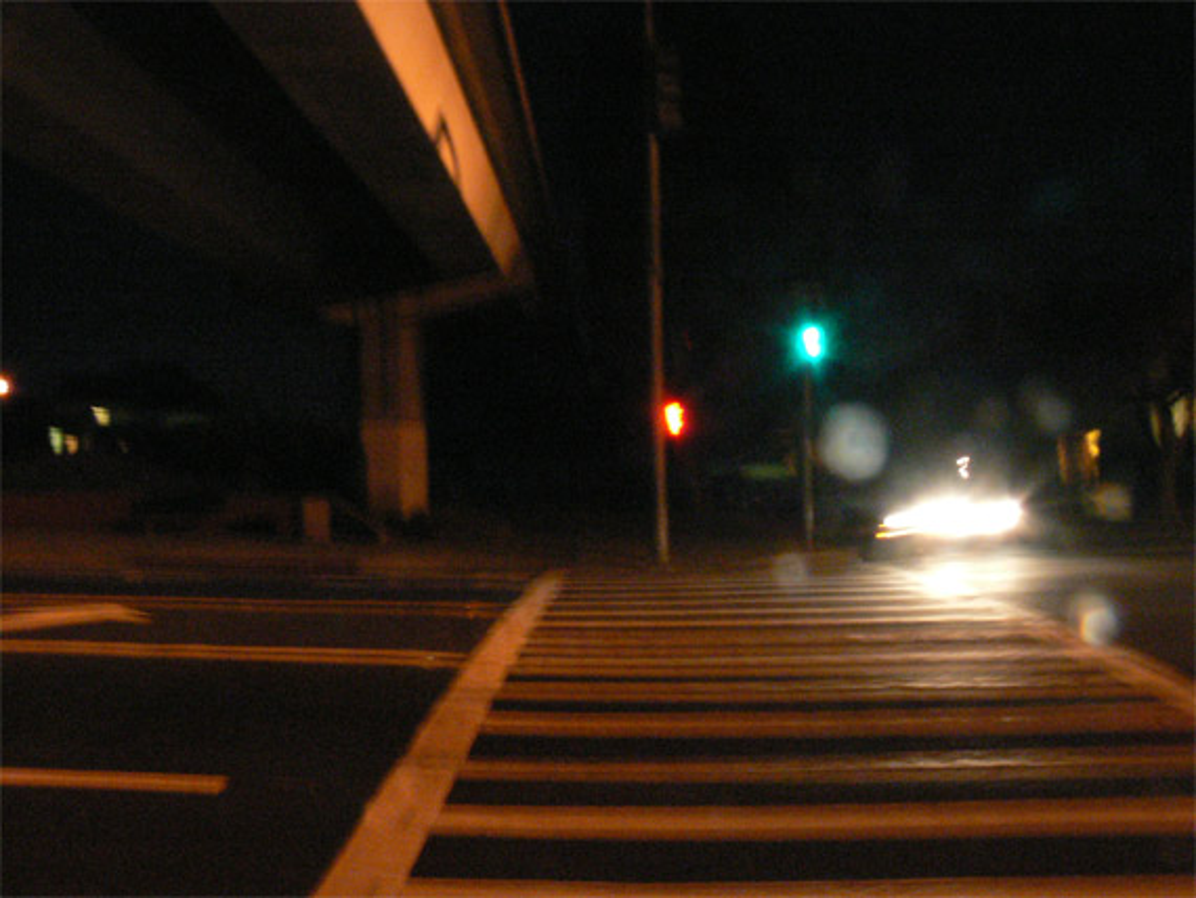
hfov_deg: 52.6
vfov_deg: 40.7
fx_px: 1210
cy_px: 449
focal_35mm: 35
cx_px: 598
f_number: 10
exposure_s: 2.5
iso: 400
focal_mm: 7.4
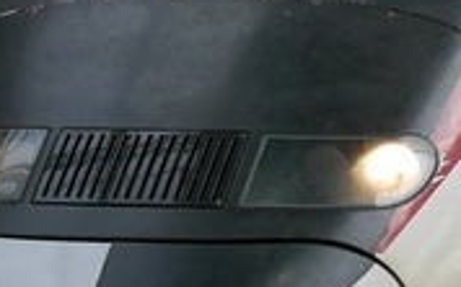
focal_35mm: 371
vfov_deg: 3.5
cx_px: 502
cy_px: 93
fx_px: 4658
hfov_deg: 5.6
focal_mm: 26
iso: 160
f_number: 5.6
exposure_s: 1/125
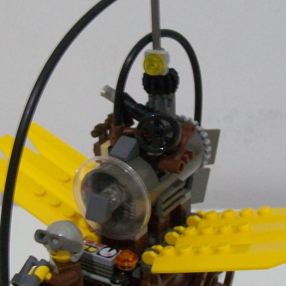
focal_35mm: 74
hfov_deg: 23.3
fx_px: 692
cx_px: 123
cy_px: 150
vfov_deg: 23.4
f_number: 2.7
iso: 200
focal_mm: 6.1
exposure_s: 1/8
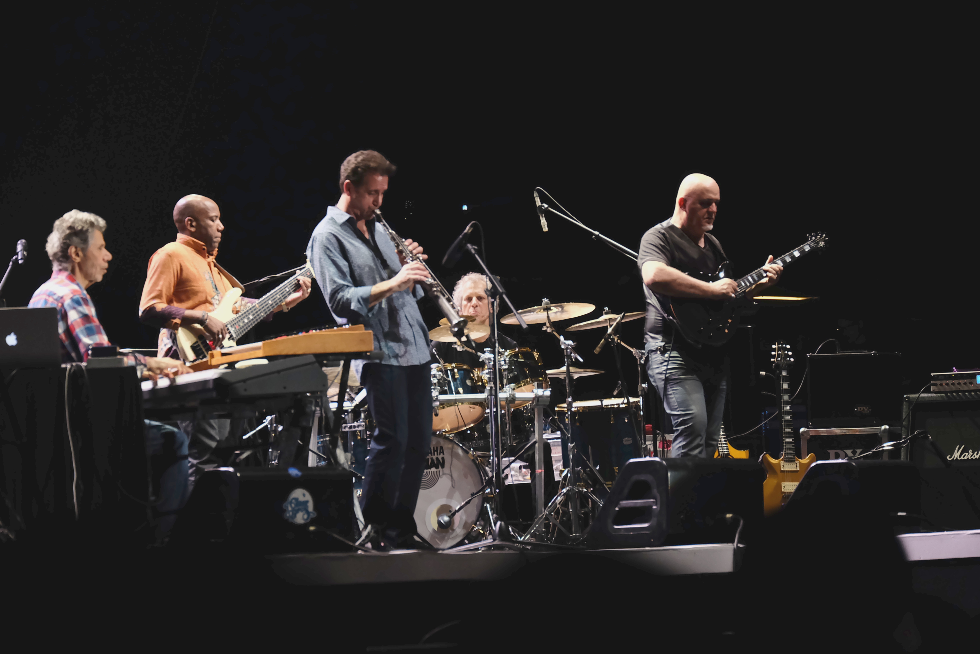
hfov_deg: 10.1
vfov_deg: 6.7
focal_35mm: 204
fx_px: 5553
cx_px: 490
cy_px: 327
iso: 1600
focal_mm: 135.7
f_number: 6
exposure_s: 1/30
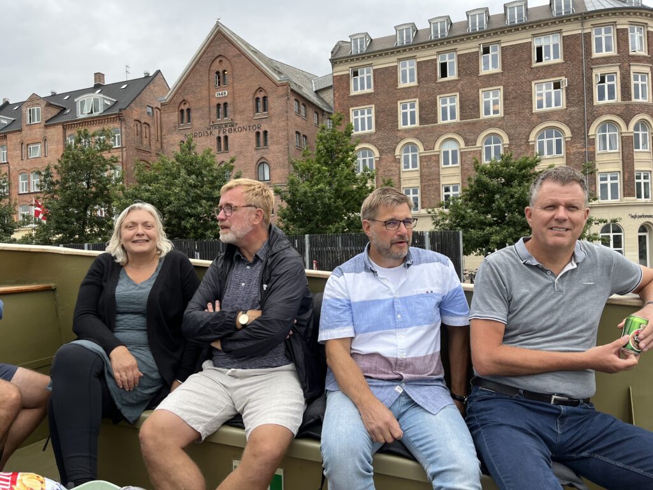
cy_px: 245
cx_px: 326
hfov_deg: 67.3
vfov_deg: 53.1
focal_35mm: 26
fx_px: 490
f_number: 1.6
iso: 50
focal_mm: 5.1
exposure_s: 1/352
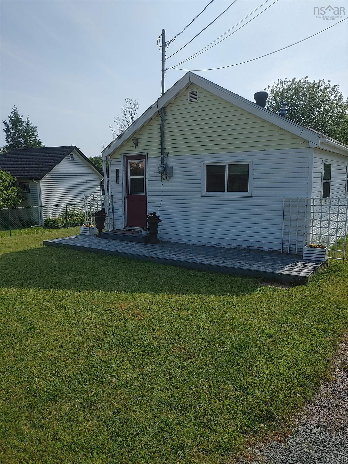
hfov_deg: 53.1
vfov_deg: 67.3
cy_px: 232
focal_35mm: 26
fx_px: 349
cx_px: 174
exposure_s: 1/2941
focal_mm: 4.81
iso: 50
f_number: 1.8
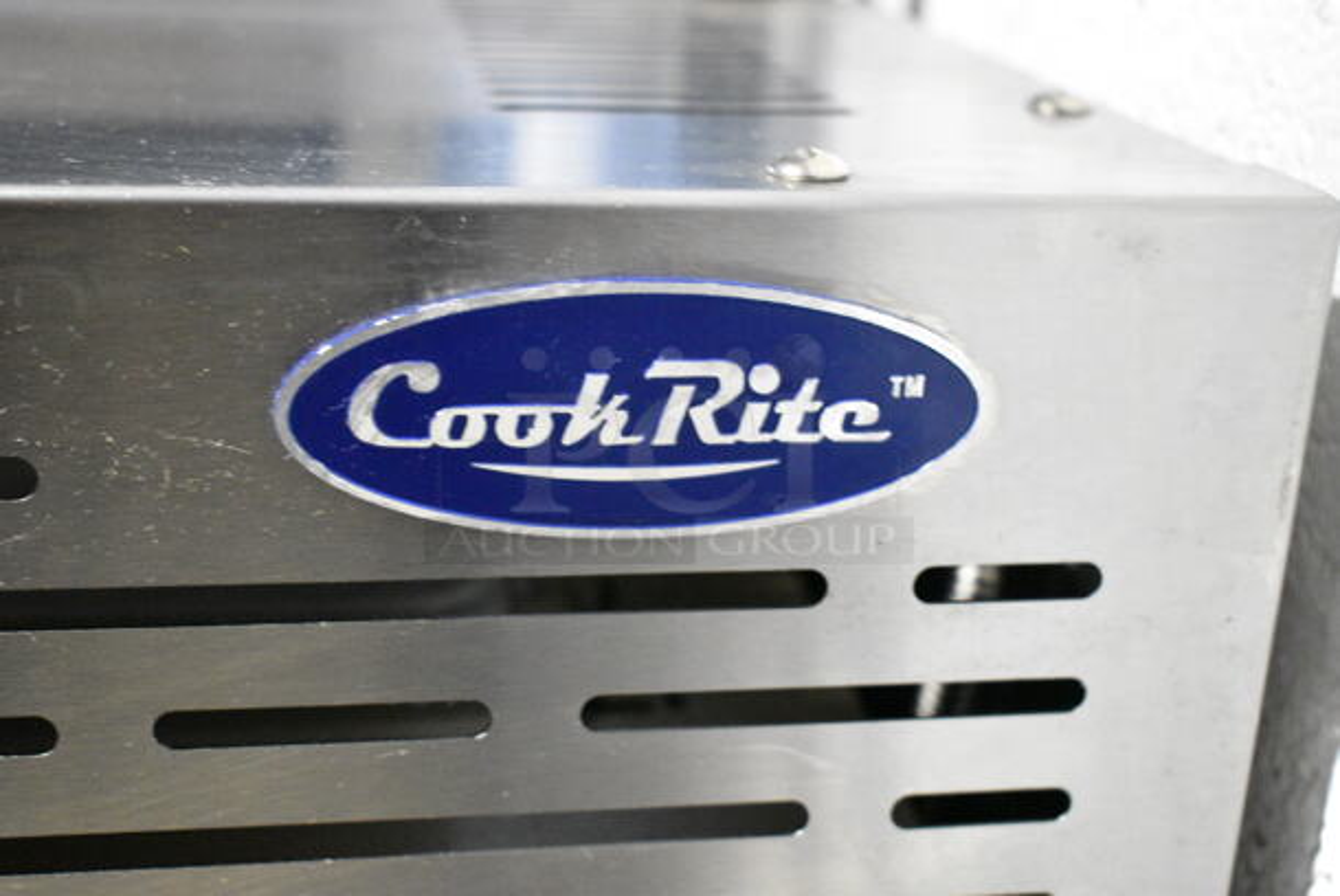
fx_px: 1900
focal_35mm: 51
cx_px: 670
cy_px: 448
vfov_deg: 26.5
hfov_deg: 38.8
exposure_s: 1/125
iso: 6400
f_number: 5.6
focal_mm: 34
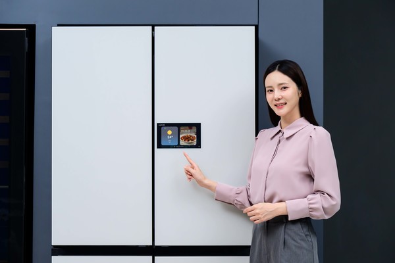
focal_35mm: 115
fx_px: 1262
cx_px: 198
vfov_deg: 11.9
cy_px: 132
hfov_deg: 17.8
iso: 1600
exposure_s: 1/125
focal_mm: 115
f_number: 9.5
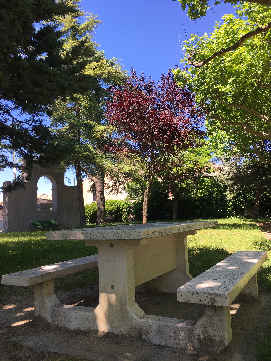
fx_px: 303
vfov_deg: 61.7
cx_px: 136
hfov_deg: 48.2
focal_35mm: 29
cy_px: 180
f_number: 2.2
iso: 25
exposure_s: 1/519
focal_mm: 4.15
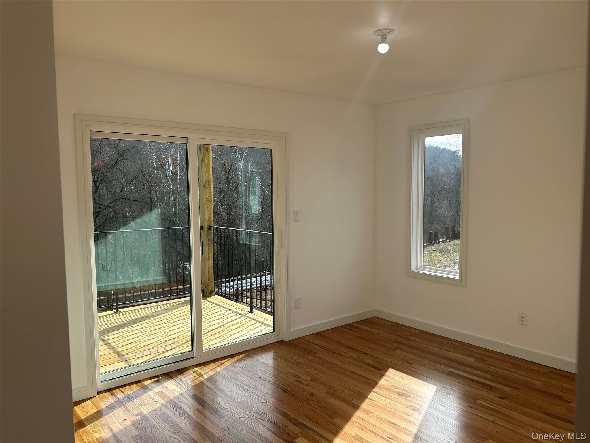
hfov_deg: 67.3
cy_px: 222
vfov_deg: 53.1
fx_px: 443
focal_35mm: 26
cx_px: 295
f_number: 1.5
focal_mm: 5.7
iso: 50
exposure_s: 1/1112
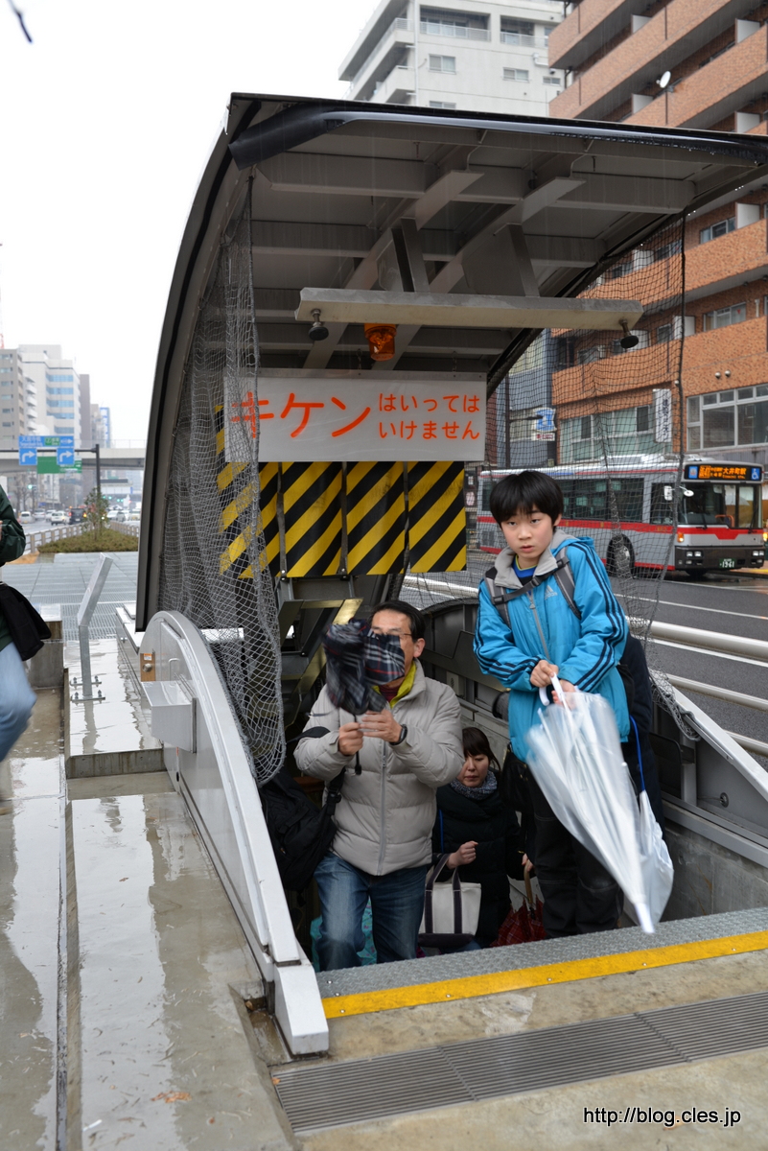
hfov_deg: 37.9
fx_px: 1119
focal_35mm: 35
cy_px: 576
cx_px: 384
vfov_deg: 54.4
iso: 125
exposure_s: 1/40
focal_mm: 35
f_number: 5.6
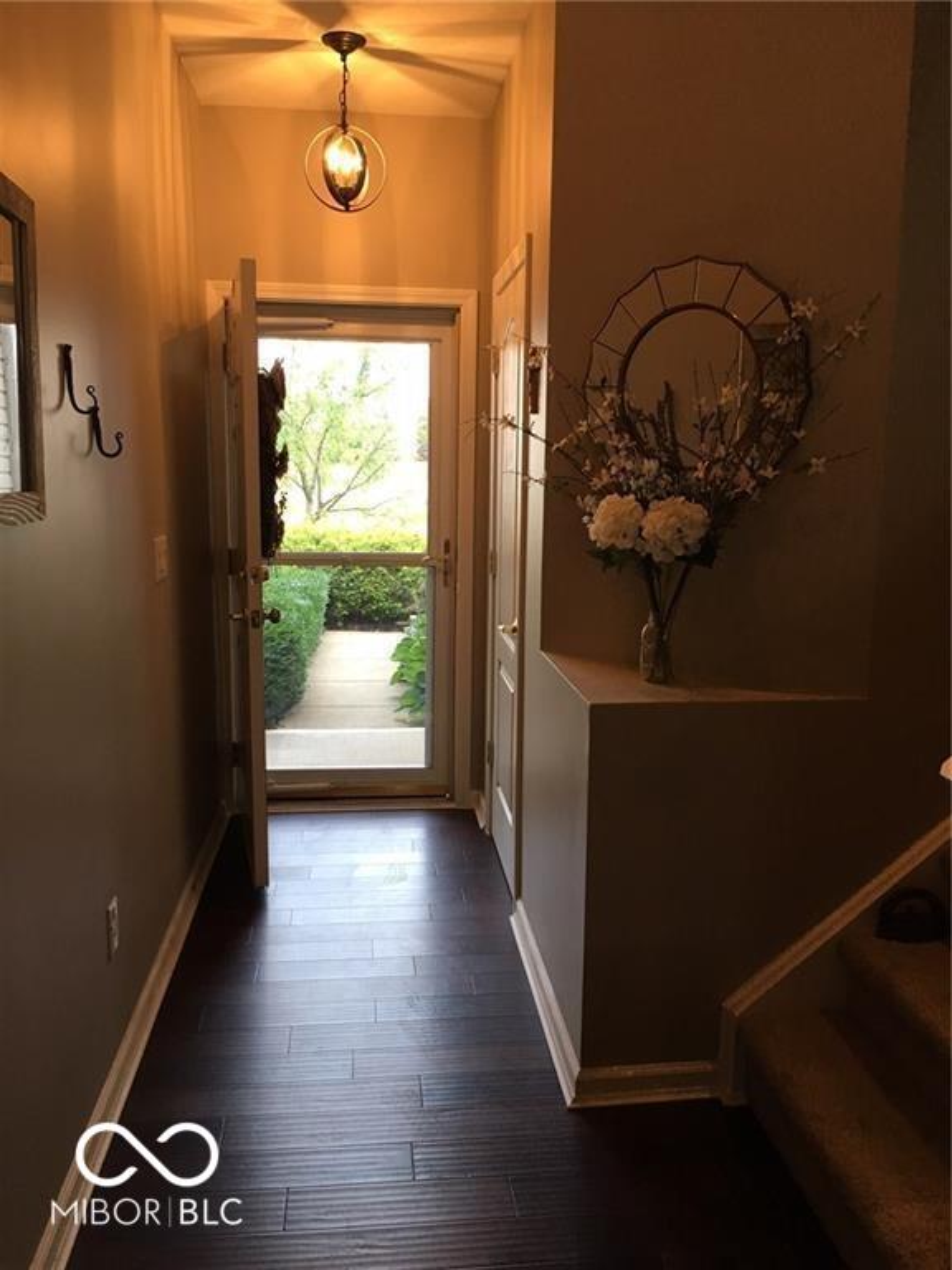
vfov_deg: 61.7
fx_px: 1063
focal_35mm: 29
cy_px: 635
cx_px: 476
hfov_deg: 48.2
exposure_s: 1/30
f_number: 2.2
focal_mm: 4.15
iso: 40
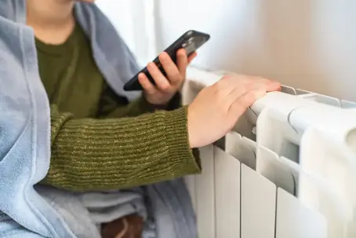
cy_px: 119
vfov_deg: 37.9
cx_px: 178
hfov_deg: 54.4
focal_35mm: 35
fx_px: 346
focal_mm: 35
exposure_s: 1/60
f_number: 2.8
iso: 1000
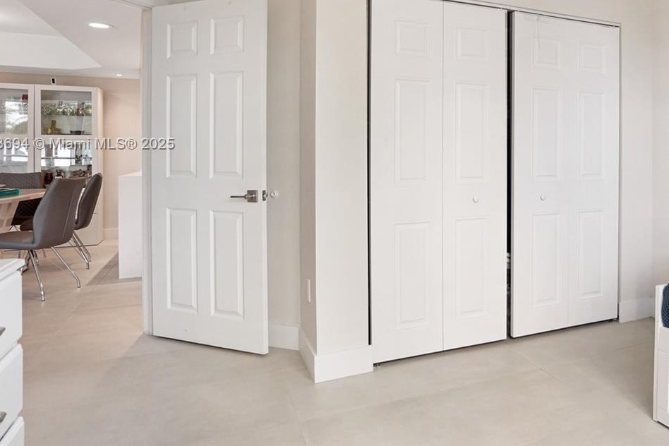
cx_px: 513
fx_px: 502
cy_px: 145
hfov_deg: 62.9
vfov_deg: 47.1
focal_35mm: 27
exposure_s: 1/200
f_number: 5
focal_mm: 16
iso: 1600
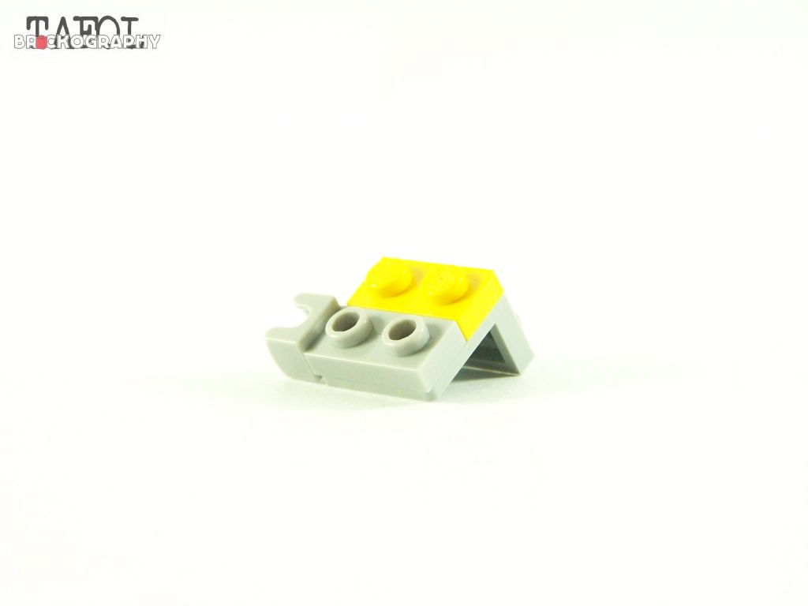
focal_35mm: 128
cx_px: 404
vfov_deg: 11.6
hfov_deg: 15.4
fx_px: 2988
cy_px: 303
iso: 400
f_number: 3.6
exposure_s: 1/60
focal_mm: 21.2
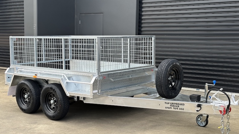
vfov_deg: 22.6
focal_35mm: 53
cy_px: 64
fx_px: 336
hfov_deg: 39.2
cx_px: 121
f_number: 1.78
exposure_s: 1/642
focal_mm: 6.86
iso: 64
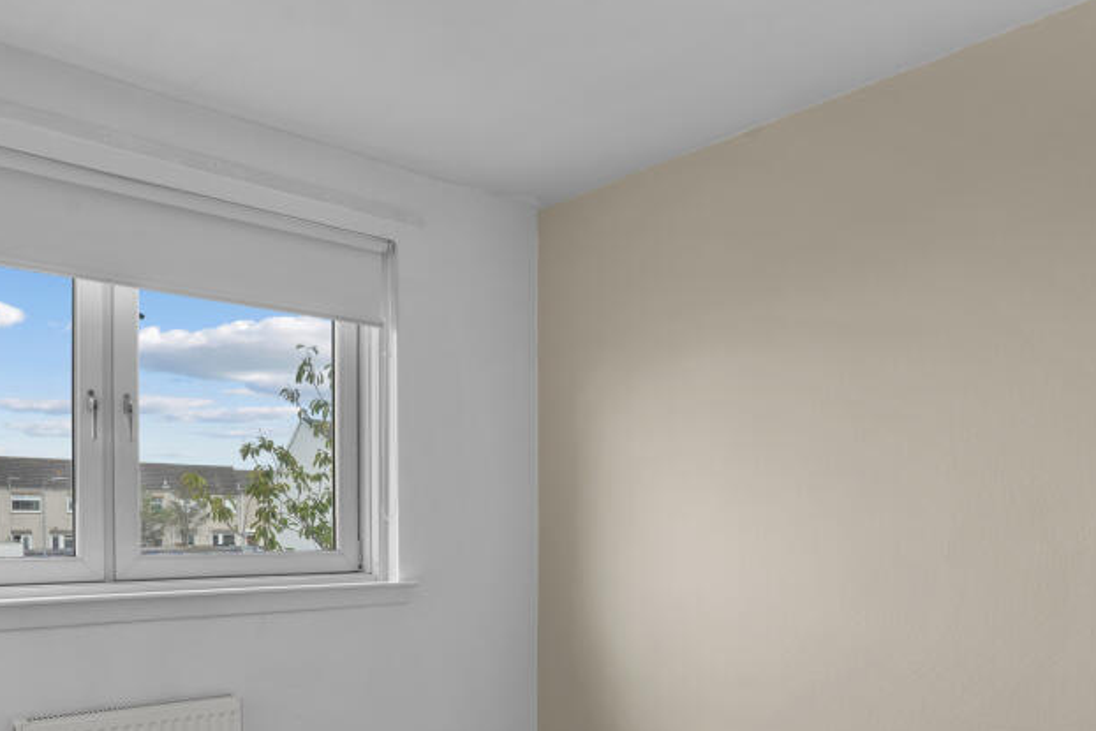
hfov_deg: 65.5
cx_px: 555
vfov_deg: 44.8
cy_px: 550
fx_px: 853
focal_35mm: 28
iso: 250
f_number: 9
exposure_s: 1/8
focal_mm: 17
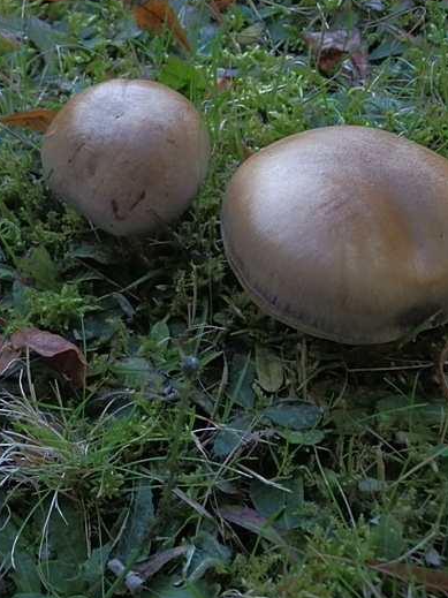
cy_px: 273
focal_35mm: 57
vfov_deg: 33.8
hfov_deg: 25.4
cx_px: 113
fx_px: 984
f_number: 3.9
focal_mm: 6.7
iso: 400
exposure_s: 1/320
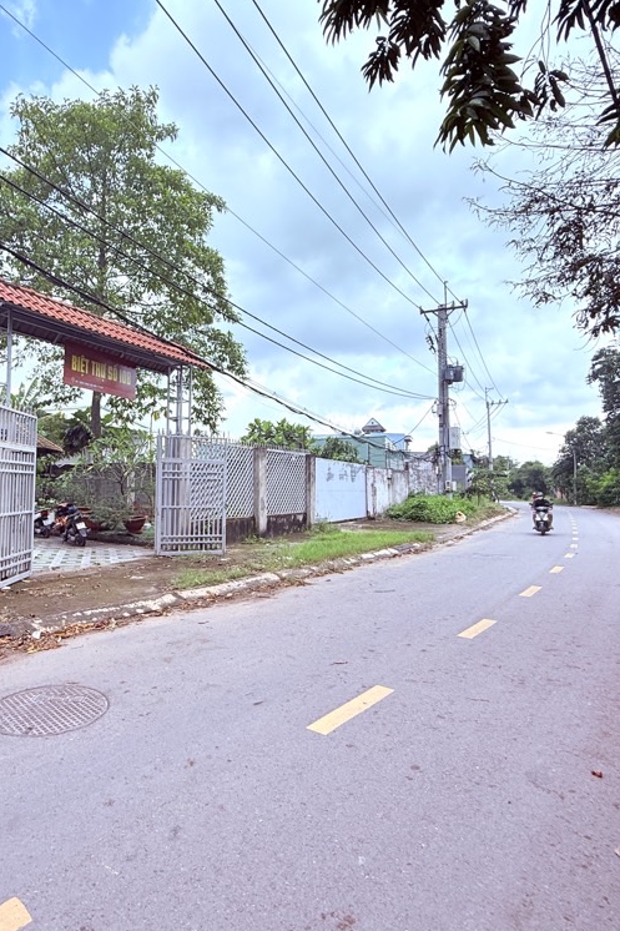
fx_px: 517
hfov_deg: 60.0
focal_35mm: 20
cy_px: 464
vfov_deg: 84.0
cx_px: 193
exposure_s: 1/342
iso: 64
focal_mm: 2.22
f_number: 2.2
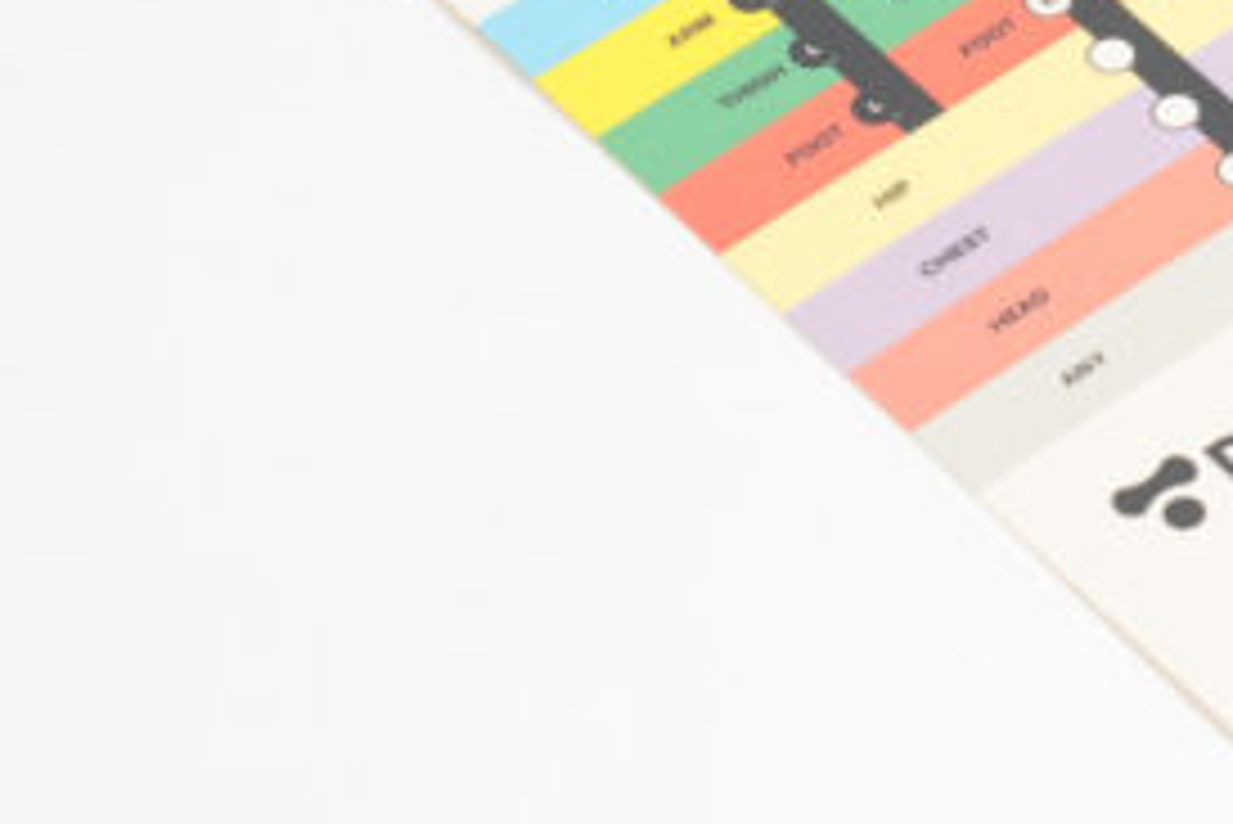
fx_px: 9595
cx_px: 1426
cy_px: -7
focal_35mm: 280
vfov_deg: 4.9
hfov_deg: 7.3
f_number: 10
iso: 400
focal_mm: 80
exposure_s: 1/125
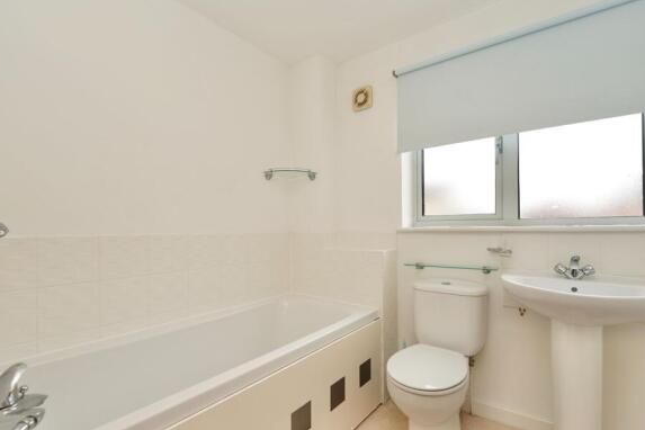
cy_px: 227
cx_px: 333
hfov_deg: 96.7
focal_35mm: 16
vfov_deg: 73.7
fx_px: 287
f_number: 4
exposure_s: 1/60
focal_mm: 14
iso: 125
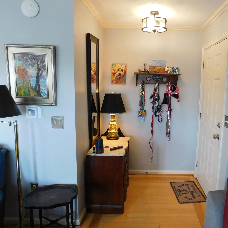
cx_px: 150
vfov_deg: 57.3
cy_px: 113
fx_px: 209
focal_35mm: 28
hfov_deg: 56.2
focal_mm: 4
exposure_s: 1/30
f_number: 3
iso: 140
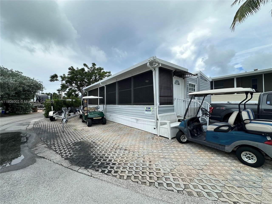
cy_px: 102
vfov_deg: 85.7
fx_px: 110
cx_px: 136
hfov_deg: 102.1
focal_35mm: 14
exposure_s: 1/1575
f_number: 2.2
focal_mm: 2.22
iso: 50
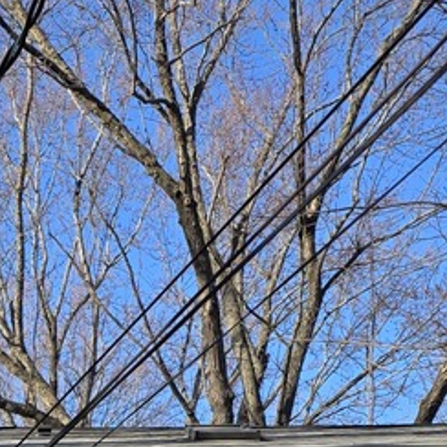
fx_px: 1753
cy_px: 700
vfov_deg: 13.6
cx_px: -55
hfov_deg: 14.2
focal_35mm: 120
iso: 80
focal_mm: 6.3
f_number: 1.7
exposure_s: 1/2572
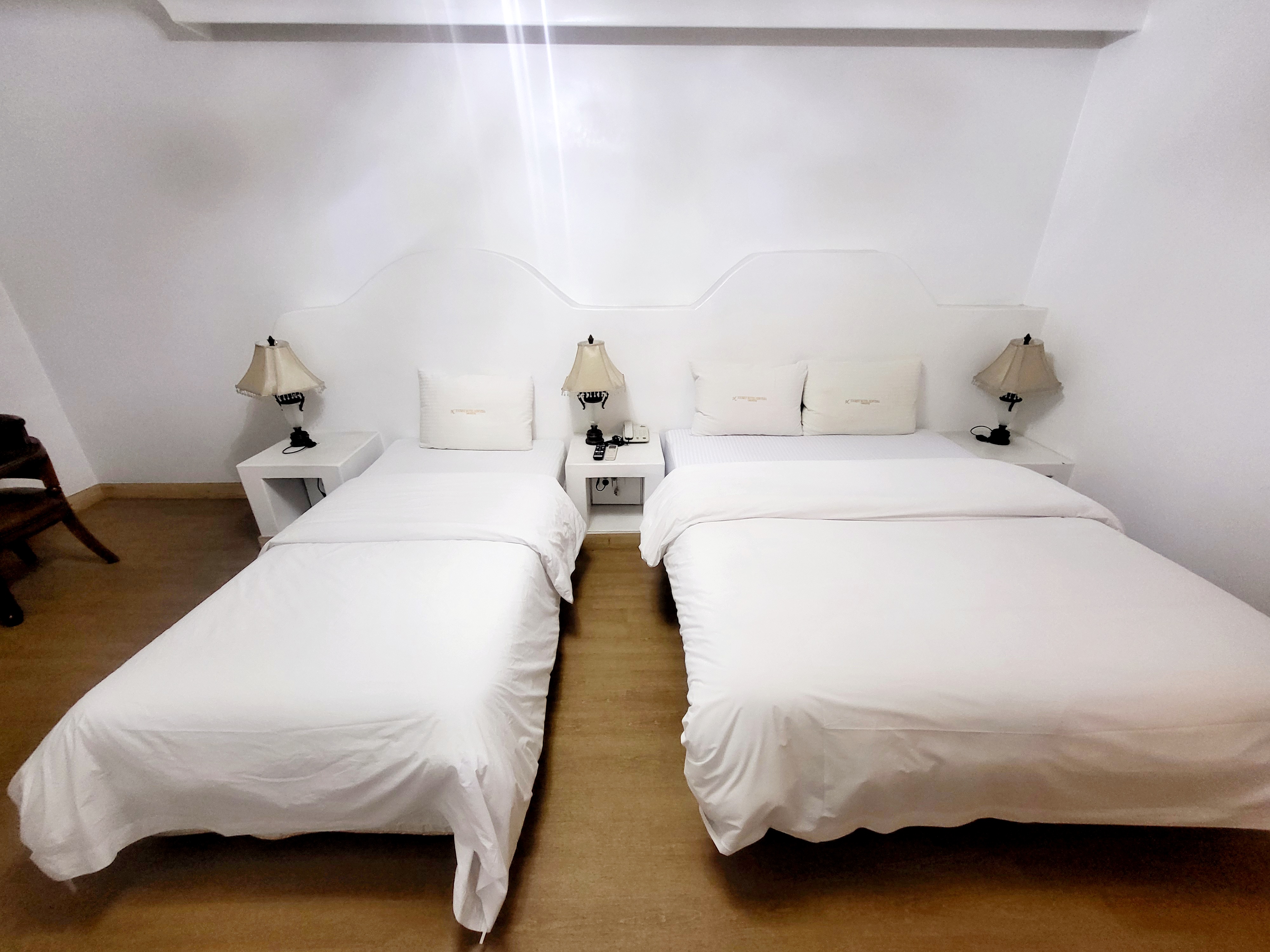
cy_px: 476
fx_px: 477
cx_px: 635
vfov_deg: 89.9
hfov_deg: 106.2
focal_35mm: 13
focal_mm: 1.74
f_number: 2.2
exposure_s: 1/30
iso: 400
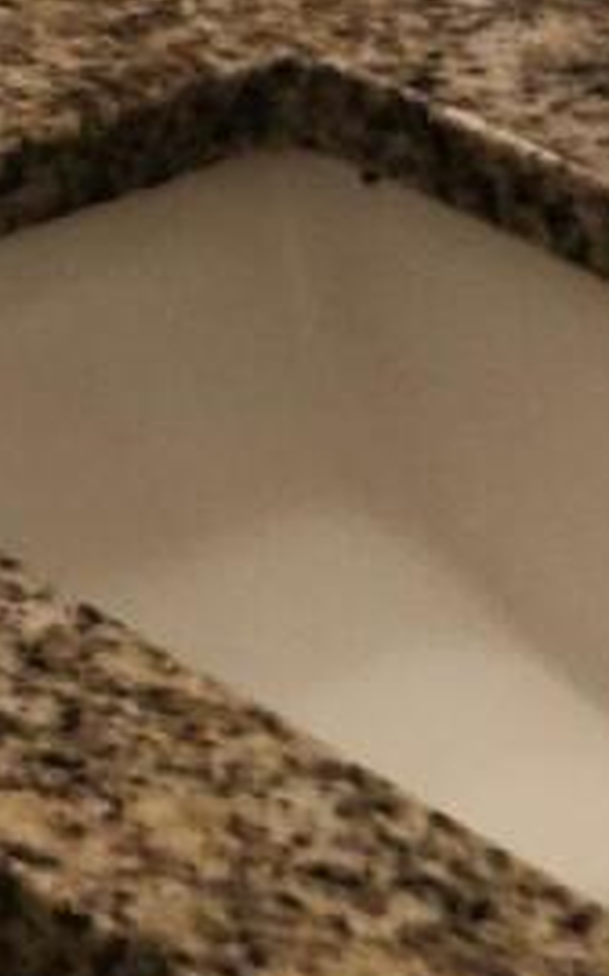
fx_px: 4809
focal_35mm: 181
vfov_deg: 10.5
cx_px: -1146
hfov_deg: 6.6
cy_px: -1088
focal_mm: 5.4
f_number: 1.8
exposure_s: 1/120
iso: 64
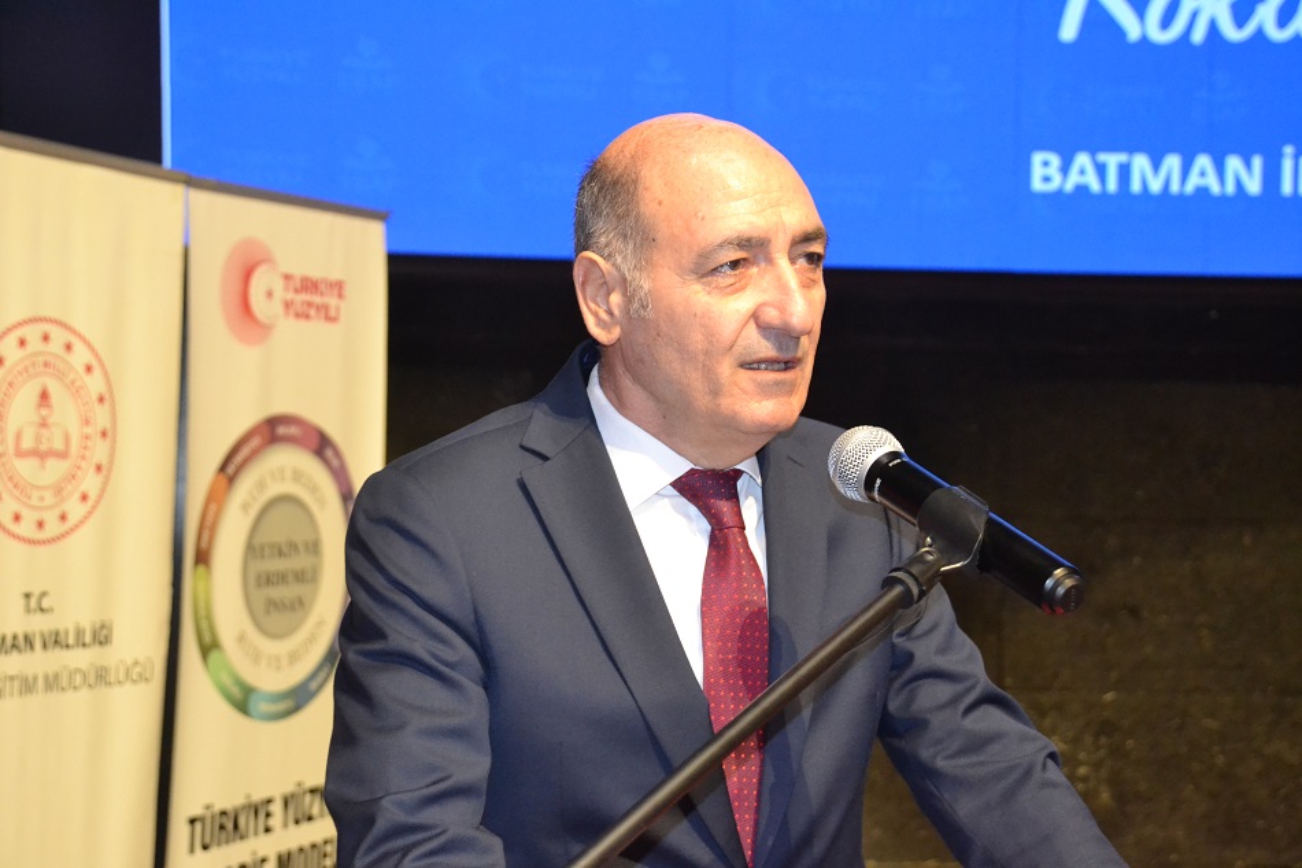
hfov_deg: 28.1
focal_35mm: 72
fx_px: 2603
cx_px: 651
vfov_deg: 18.9
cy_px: 434
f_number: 4.8
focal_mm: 48
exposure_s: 1/60
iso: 2800
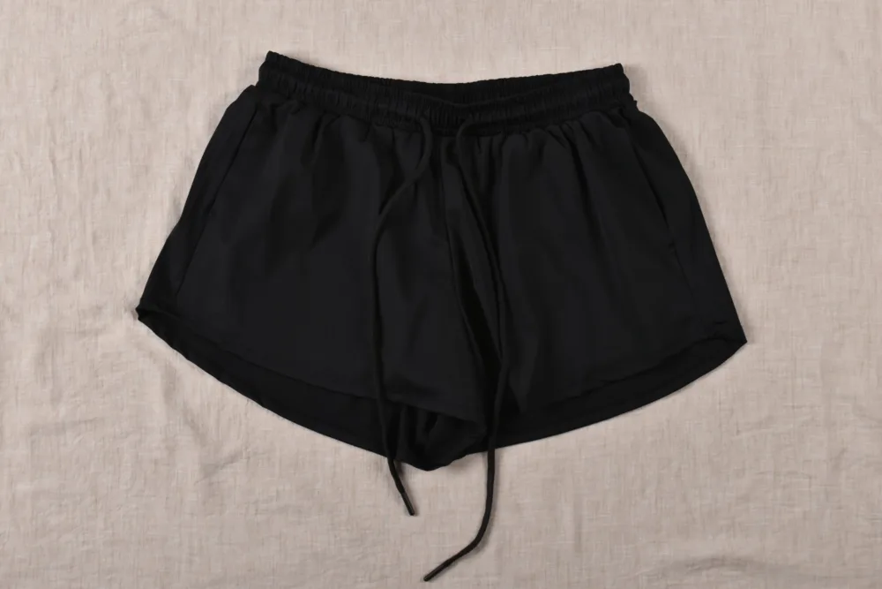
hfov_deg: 31.9
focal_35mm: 63
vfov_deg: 21.6
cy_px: 294
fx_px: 1544
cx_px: 441
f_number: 7.1
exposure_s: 1/125
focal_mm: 42
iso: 100
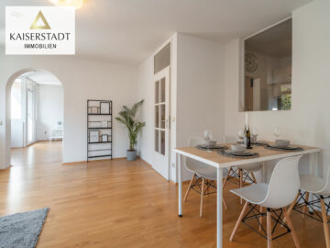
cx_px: 165
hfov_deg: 67.3
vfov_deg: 53.1
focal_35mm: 26
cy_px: 124
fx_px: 248
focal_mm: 4.2
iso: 32
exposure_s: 1/122
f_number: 1.8
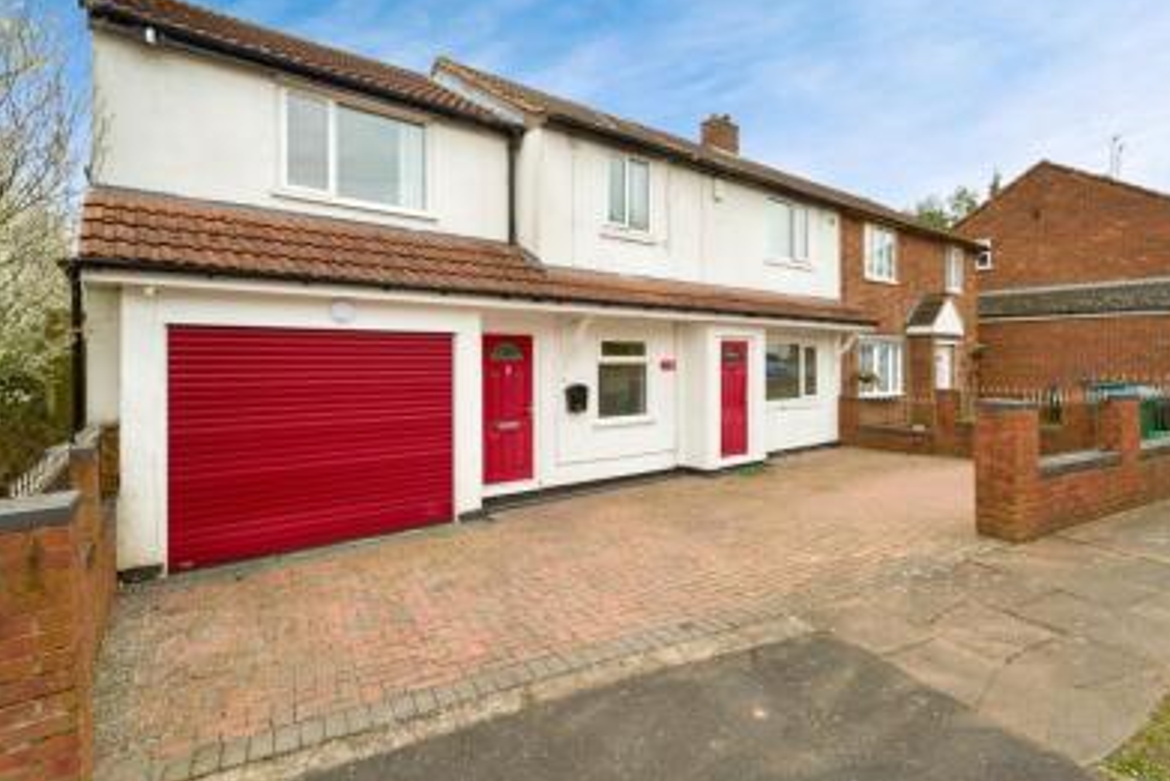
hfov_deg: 93.2
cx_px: 564
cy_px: 349
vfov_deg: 70.3
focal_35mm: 17
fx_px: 553
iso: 400
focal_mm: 14
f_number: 8
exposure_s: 1/1600
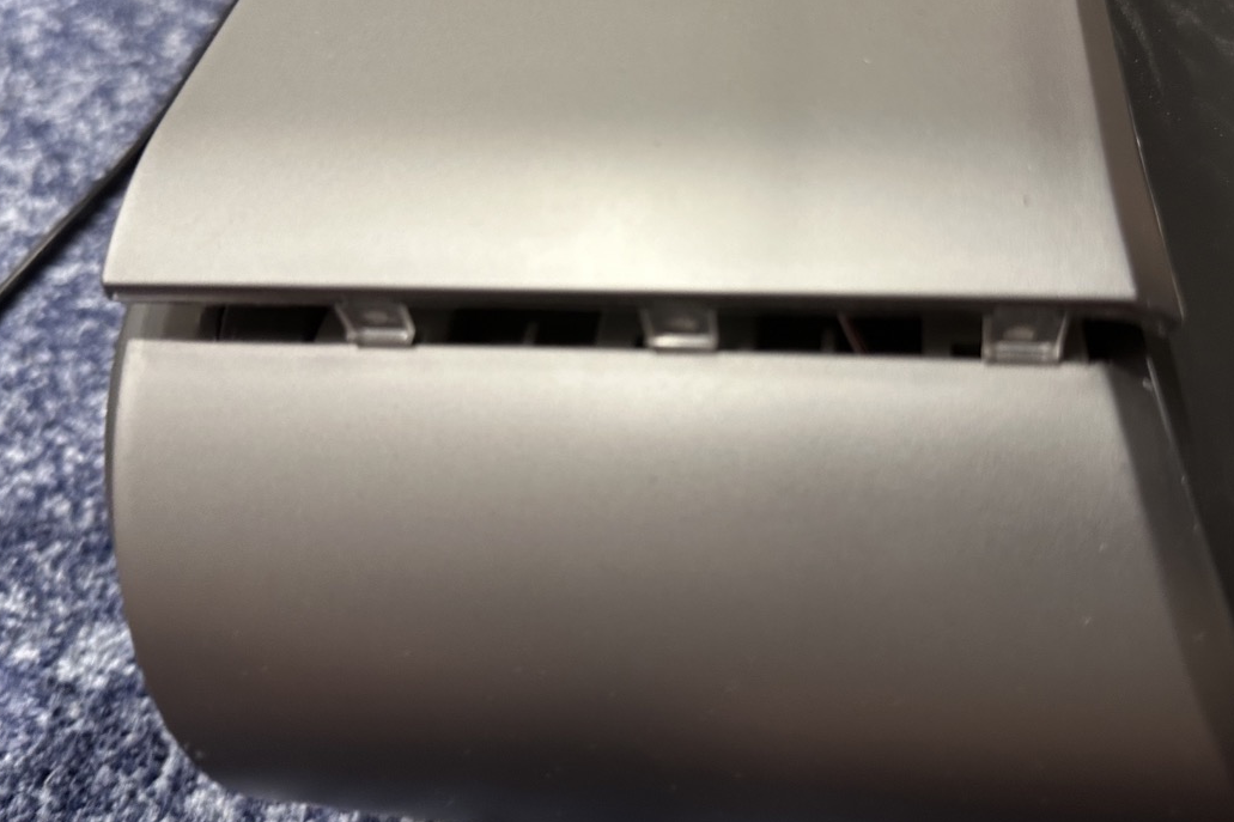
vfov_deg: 41.8
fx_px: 1062
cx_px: 655
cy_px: 282
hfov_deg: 60.2
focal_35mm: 31
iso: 200
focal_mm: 6.86
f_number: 1.78
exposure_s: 1/50
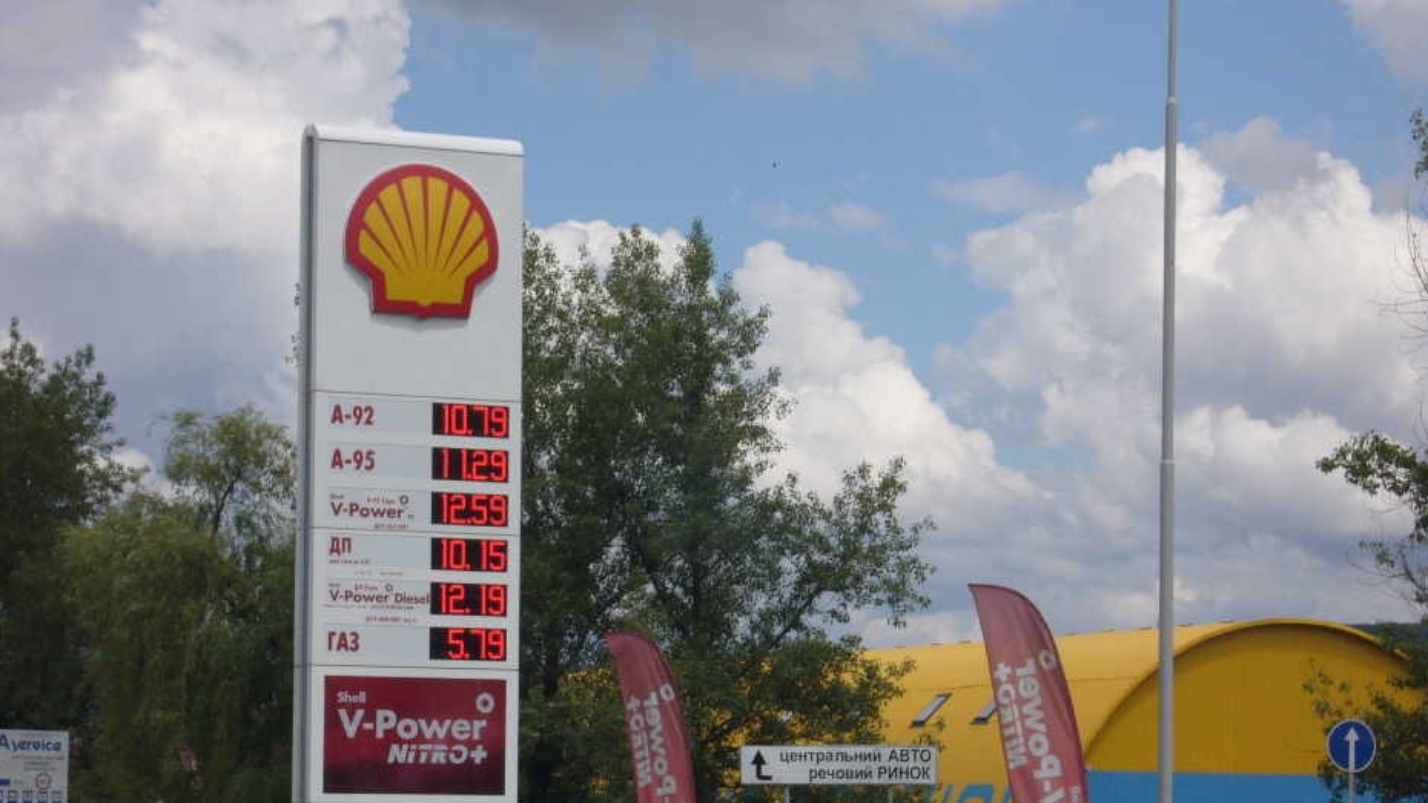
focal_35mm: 126
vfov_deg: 9.6
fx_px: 4771
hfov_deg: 17.0
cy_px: 428
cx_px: 709
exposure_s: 1/250
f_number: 10
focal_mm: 17.4
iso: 80
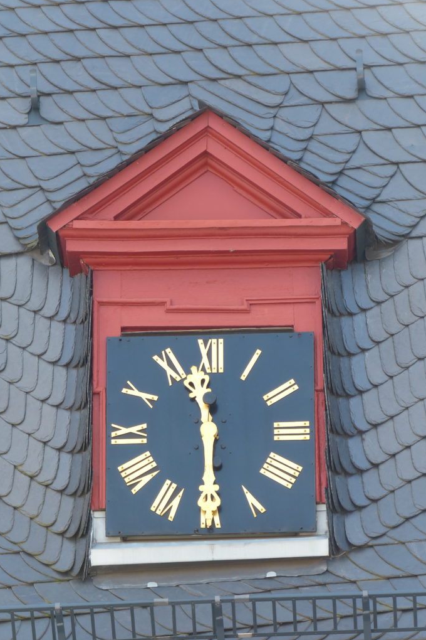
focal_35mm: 310
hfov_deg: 4.4
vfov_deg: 6.6
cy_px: 320
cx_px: 199
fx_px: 5502
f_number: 4
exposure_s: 1/125
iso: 100
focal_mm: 53.4
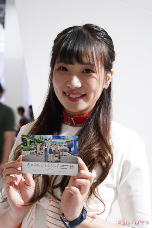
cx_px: 76
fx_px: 513
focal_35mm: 81
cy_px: 114
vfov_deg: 25.1
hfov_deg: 16.9
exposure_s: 1/15
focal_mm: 54
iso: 125
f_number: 5.6
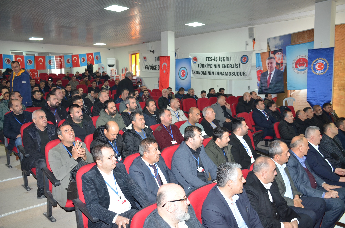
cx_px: 172
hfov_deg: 67.5
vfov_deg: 47.7
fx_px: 258
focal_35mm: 27
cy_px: 114
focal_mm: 18
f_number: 4
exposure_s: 1/60
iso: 800
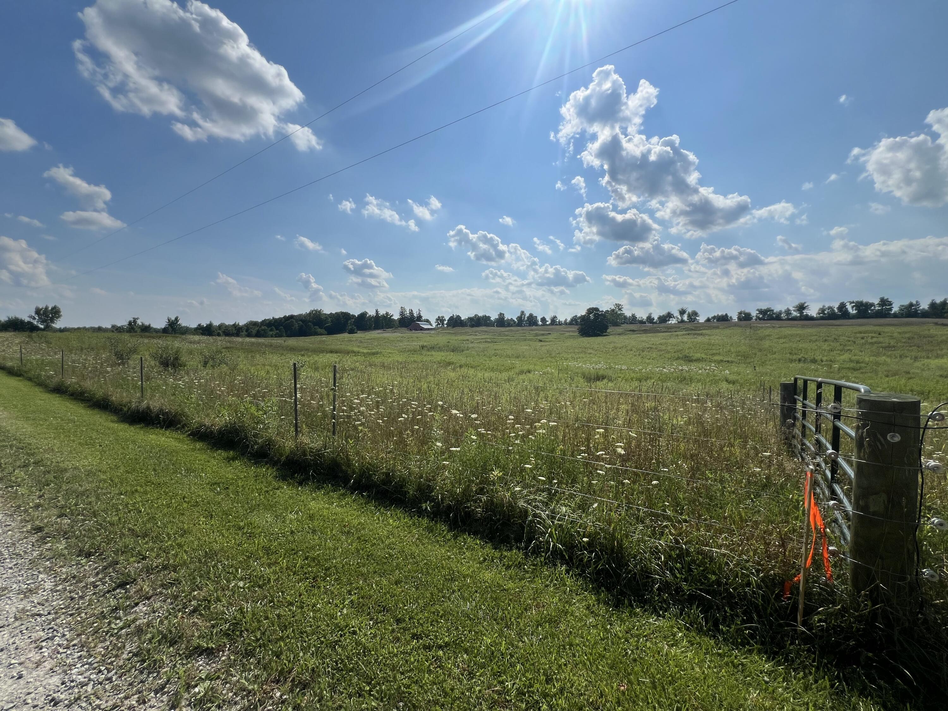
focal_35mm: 13
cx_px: 474
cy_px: 356
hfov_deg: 106.2
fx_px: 356
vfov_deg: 89.9
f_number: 1.8
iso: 32
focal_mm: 1.57
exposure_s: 1/4785
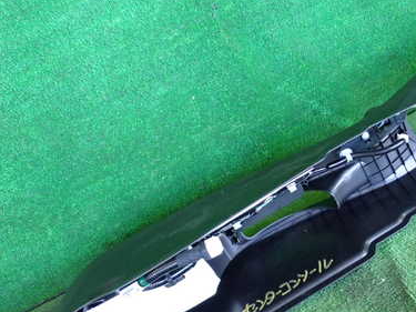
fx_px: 577
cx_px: 332
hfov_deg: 38.2
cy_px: 190
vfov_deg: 30.2
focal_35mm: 48
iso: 640
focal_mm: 5.4
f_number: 2.3
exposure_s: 1/125
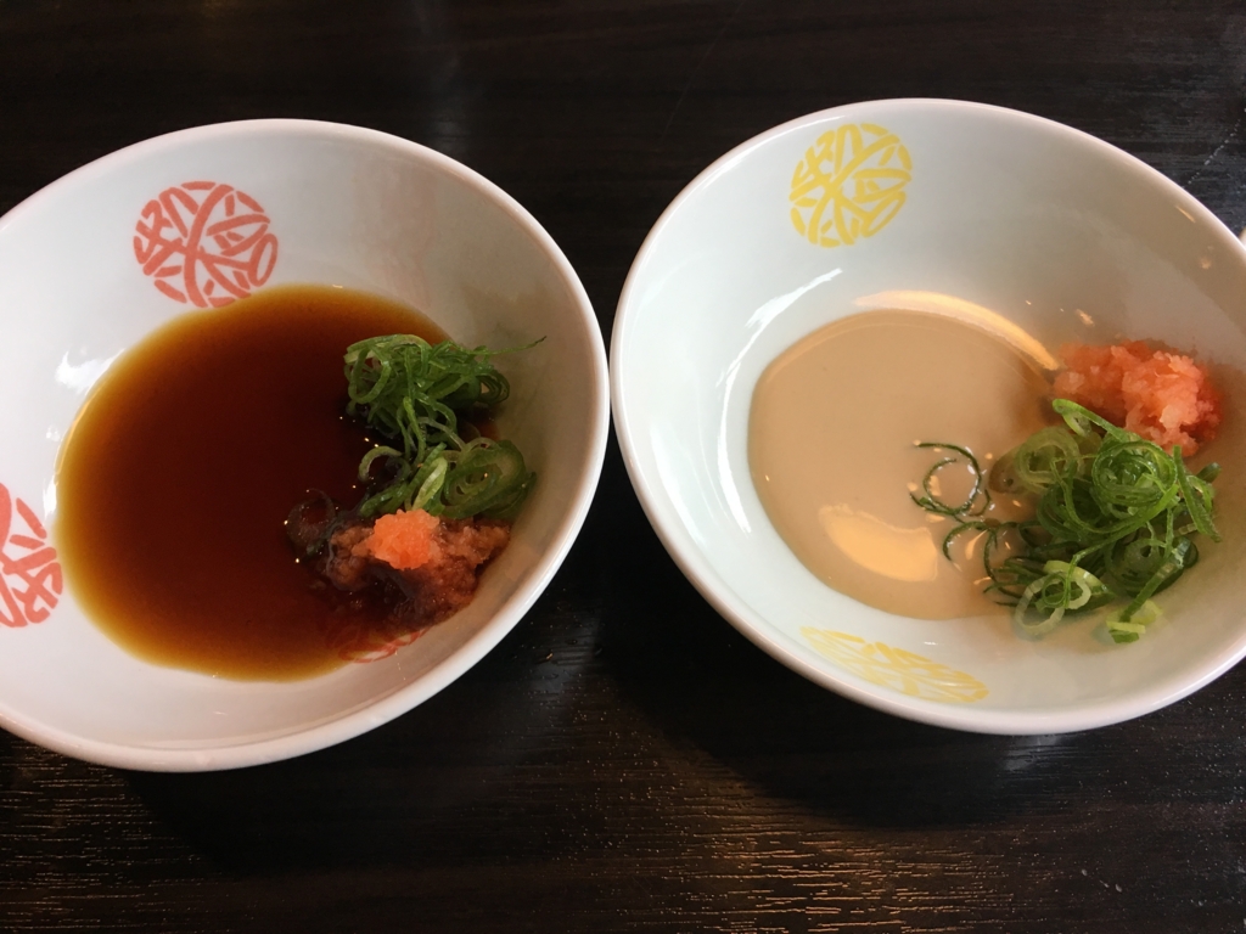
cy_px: 467
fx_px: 1044
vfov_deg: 48.2
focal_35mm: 29
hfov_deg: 61.7
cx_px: 623
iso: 40
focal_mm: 4.15
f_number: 2.2
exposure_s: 1/30
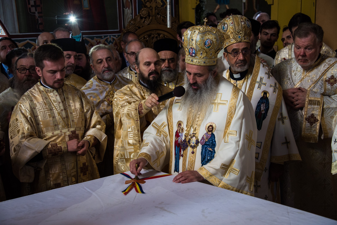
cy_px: 112
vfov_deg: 20.0
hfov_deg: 29.6
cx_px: 168
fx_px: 637
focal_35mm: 68
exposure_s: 1/50
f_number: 4.8
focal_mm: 68
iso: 1600
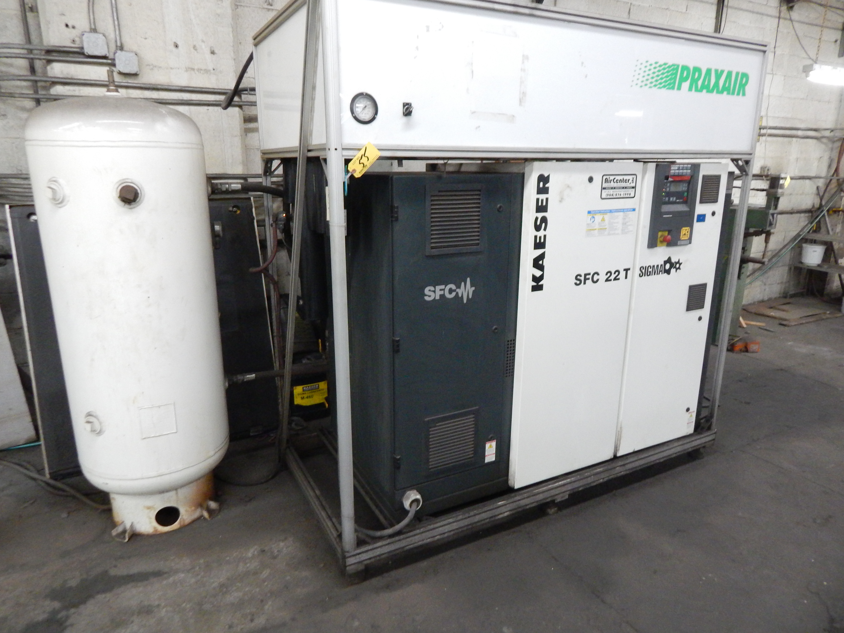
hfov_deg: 73.9
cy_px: 316
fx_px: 561
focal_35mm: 23
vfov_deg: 58.9
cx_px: 422
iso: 200
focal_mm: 4
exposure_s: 1/6
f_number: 3
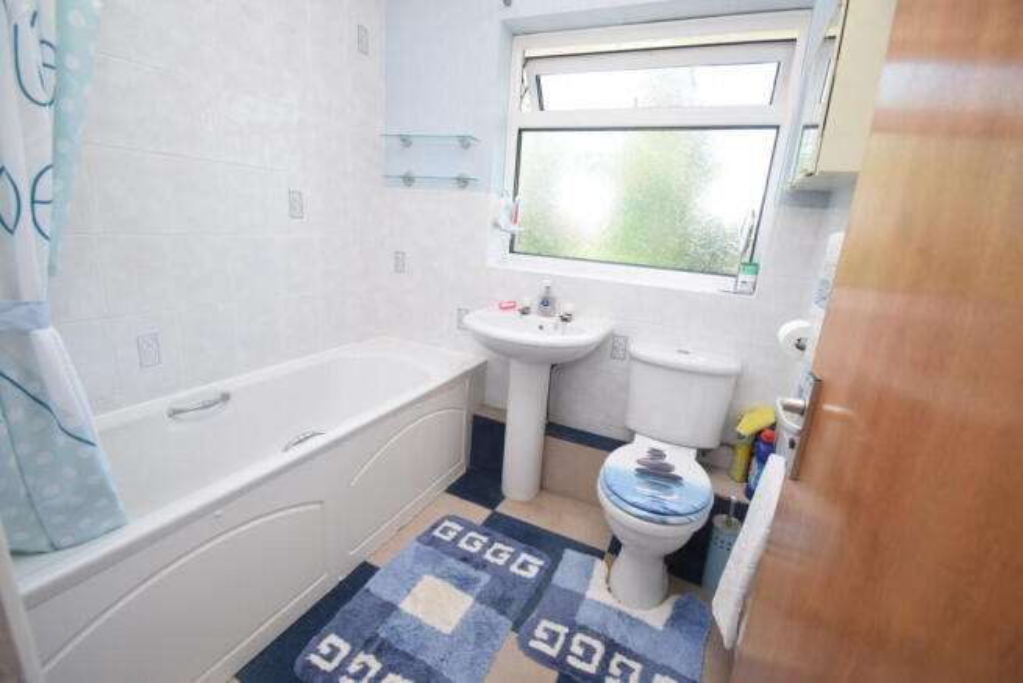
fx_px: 426
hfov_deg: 100.4
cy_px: 342
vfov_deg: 77.4
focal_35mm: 15
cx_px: 512
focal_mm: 10
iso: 400
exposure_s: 1/125
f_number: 5.6
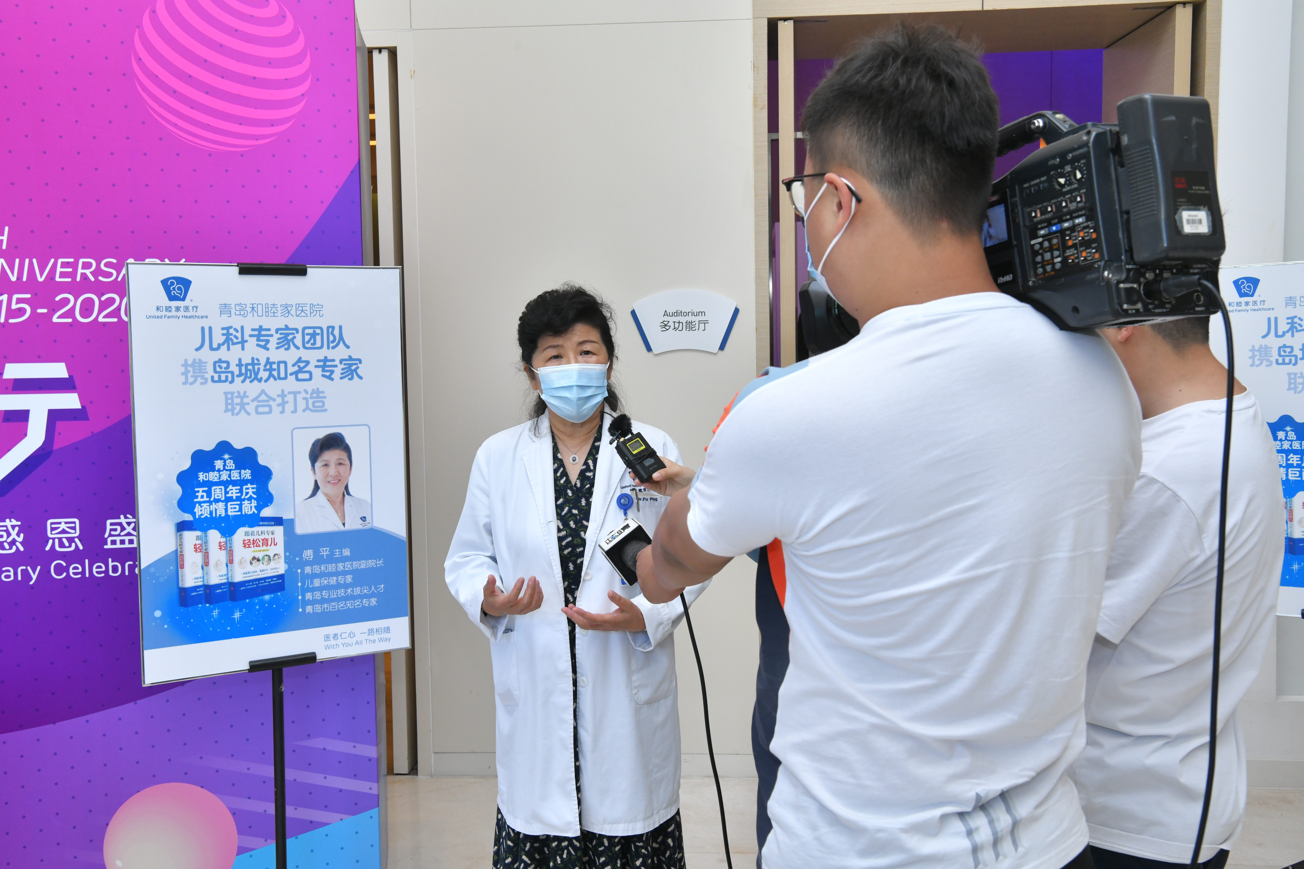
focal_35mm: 38
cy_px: 434
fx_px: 1376
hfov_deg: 50.7
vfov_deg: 35.1
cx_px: 652
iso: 1600
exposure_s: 1/125
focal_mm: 38
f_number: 11
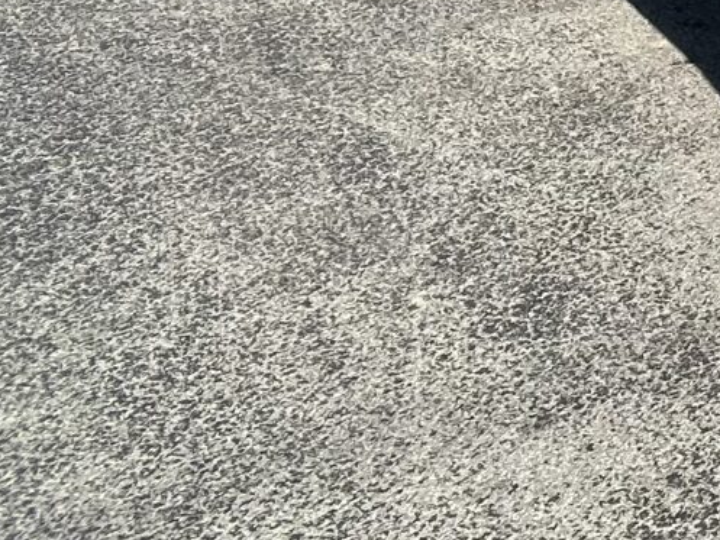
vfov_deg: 10.6
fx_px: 2788
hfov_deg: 12.9
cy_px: -340
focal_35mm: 134
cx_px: 1430
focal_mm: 5.7
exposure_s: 1/2994
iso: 50
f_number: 1.5
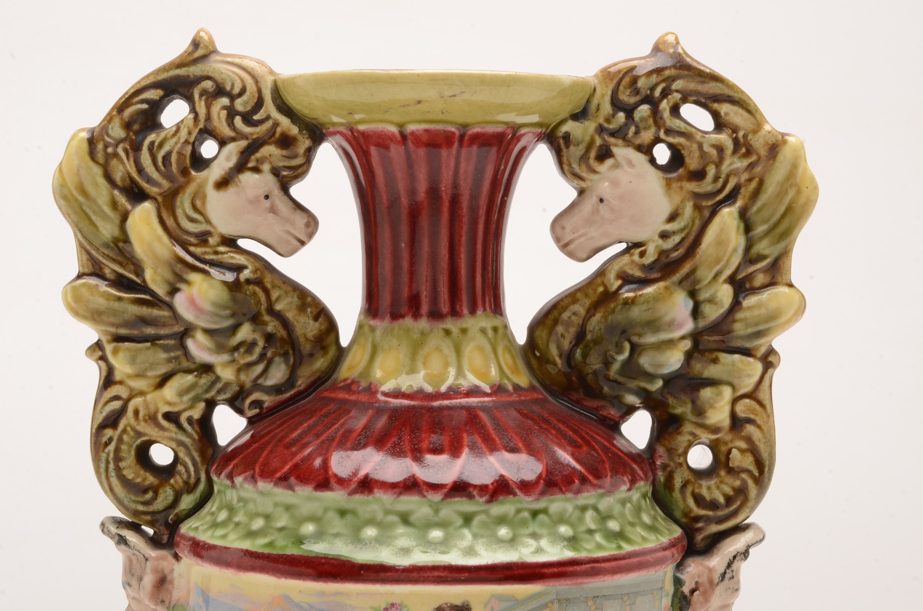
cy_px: 306
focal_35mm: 82
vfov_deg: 16.5
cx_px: 462
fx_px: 2111
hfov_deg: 24.7
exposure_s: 1/160
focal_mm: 55
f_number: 25
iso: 100
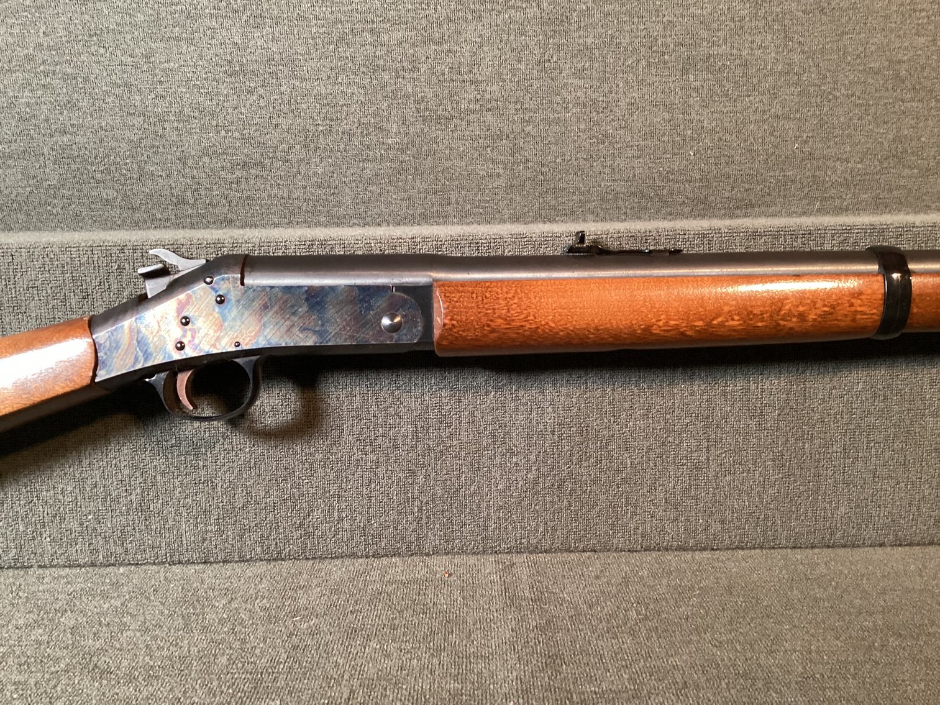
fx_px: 842
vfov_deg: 45.4
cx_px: 470
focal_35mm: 31
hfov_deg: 58.3
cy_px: 352
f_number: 2.4
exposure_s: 1/40
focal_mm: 3.3
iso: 320
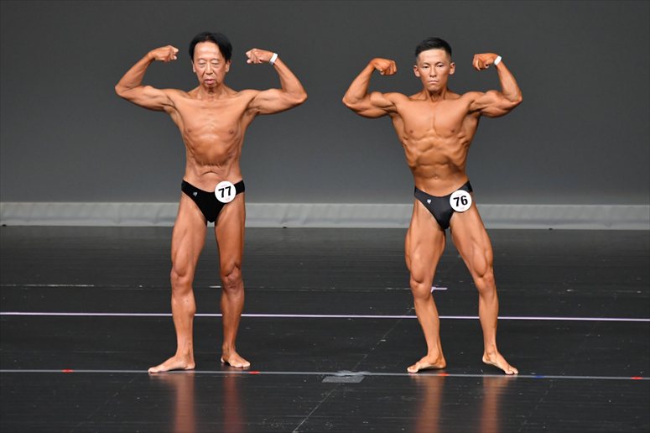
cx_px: 325
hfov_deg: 6.0
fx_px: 6226
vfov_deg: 4.0
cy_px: 216
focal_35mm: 345
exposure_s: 1/400
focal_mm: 230
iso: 4000
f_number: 5.6
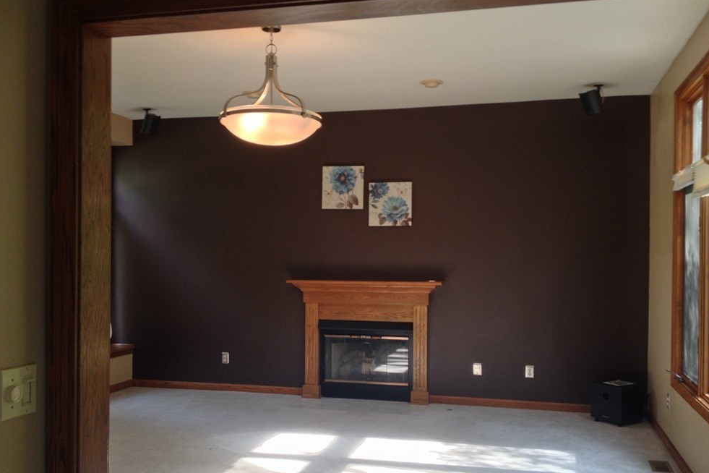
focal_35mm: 38
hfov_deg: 50.7
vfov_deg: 35.0
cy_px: 265
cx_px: 356
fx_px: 748
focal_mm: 4.28
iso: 64
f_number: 2.4
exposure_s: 1/20
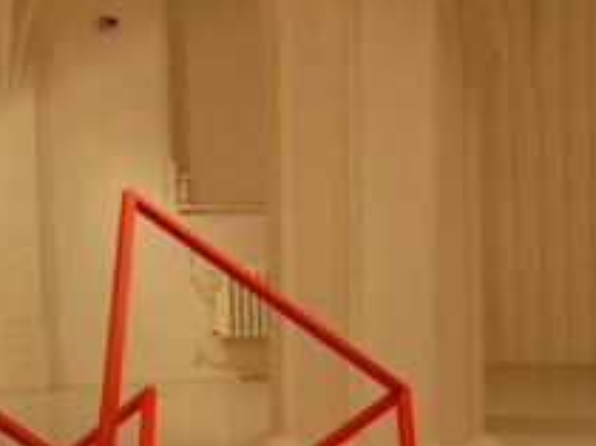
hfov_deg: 17.8
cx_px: -287
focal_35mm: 99
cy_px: 230
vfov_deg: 14.9
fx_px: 1703
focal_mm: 18
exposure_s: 1/30
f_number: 3.5
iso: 400
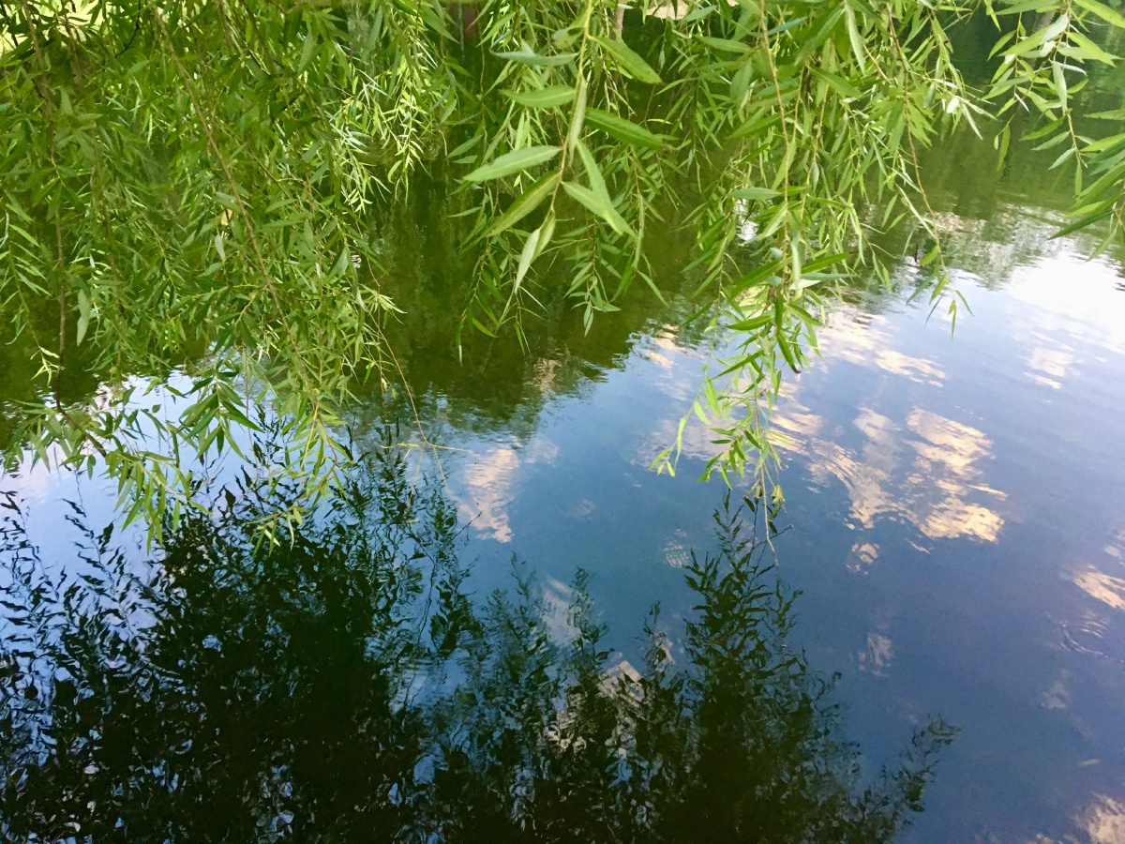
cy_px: 422
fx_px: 942
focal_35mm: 29
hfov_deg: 61.7
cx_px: 562
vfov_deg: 48.2
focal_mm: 4.15
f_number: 2.2
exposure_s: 1/17
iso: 80
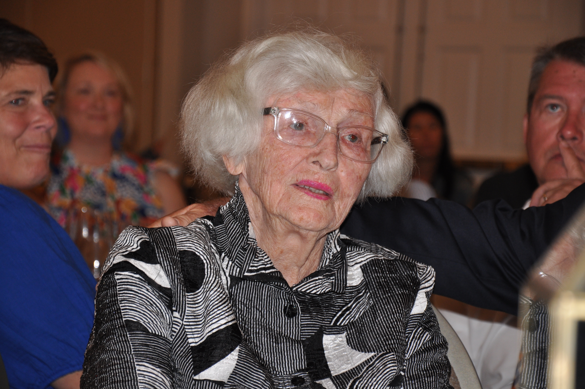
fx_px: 2240
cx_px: 292
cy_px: 194
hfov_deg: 14.9
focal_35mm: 138
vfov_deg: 9.9
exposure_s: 1/60
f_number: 5.6
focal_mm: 92
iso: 400
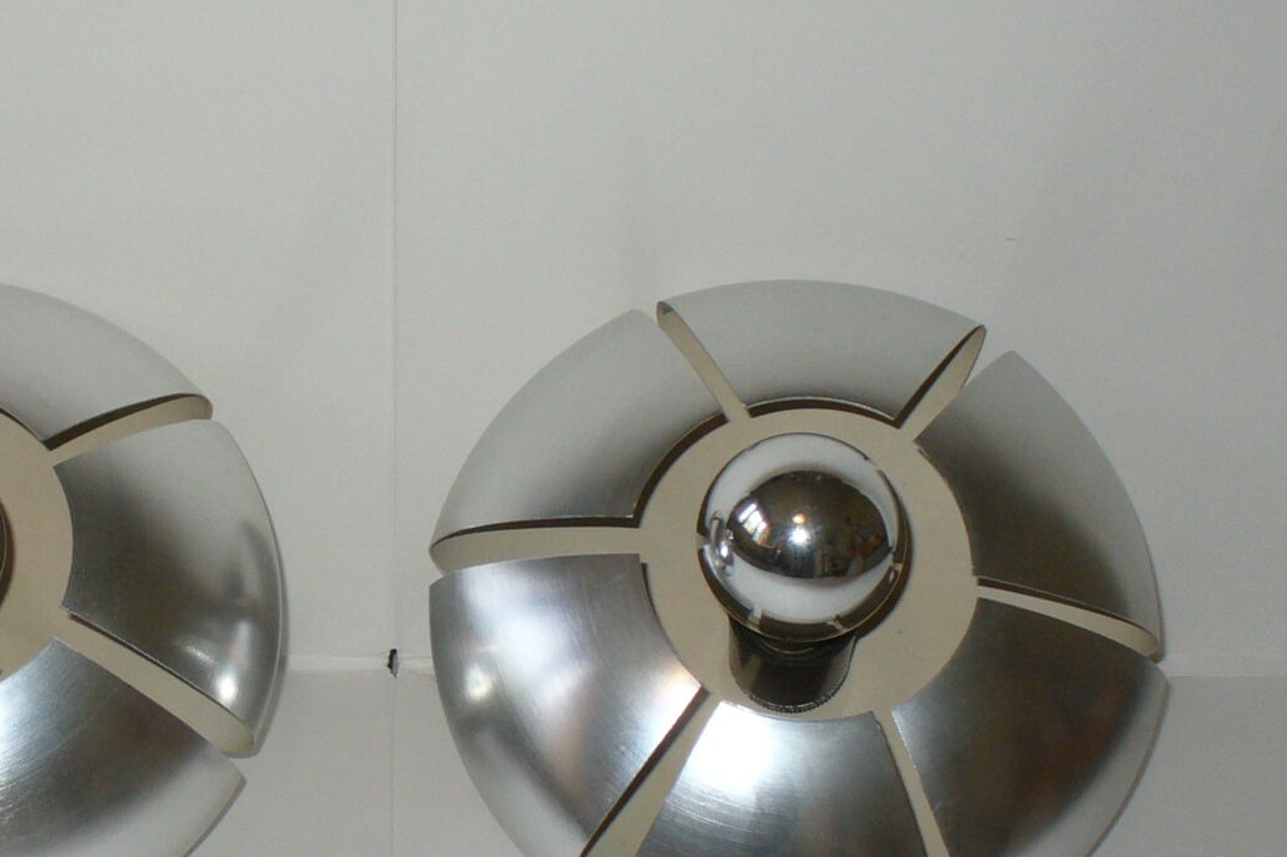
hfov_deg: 26.1
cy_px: 447
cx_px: 359
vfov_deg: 17.7
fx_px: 2752
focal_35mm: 77
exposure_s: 1/50
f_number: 2.8
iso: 100
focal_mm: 6.1
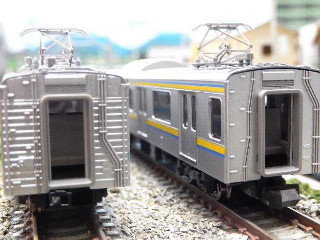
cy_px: 125
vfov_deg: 30.3
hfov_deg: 39.7
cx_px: 161
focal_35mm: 48
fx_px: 444
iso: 3200
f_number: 4.3
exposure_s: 1/50
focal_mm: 8.1
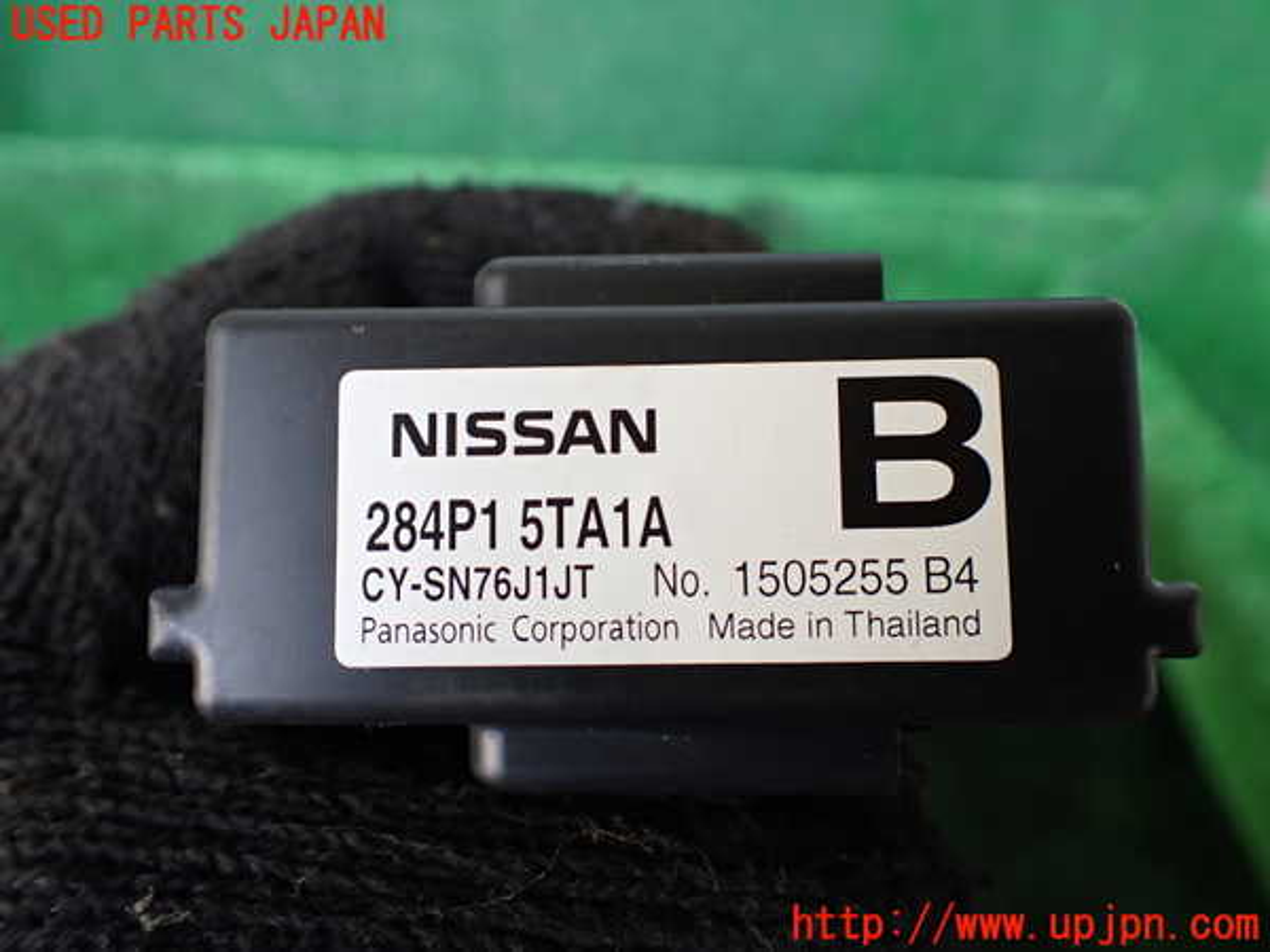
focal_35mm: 30
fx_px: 1101
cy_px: 476
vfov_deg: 46.8
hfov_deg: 60.0
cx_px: 635
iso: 200
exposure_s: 1/125
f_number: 2.3
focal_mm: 5.4
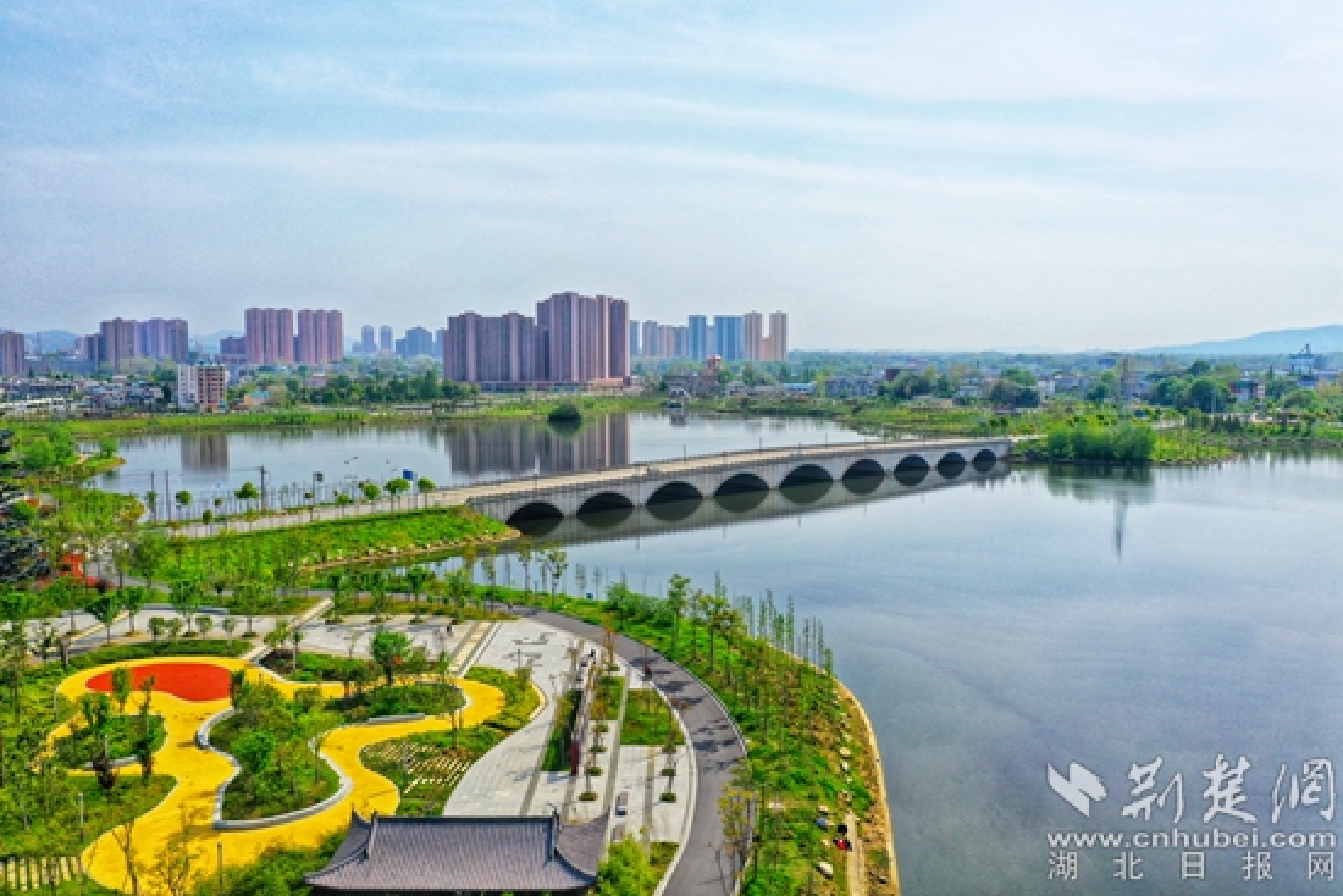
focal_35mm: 28
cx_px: 672
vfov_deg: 46.4
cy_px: 448
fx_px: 1045
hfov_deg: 65.5
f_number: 6.3
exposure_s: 1/640
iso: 100
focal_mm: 10.26
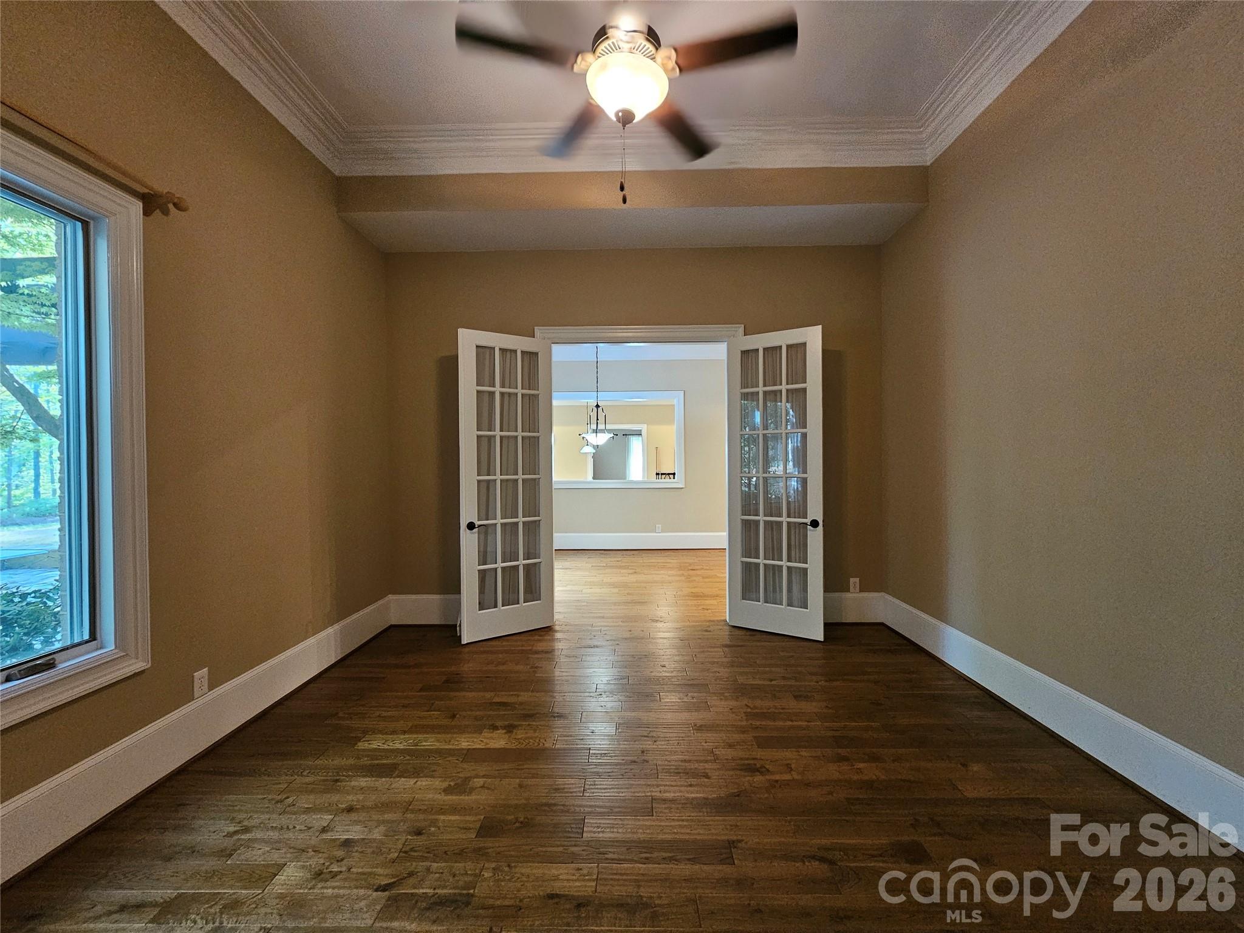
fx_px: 467
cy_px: 466
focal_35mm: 13
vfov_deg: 89.9
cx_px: 622
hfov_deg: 106.2
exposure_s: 1/30
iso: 500
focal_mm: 2.2
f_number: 2.2
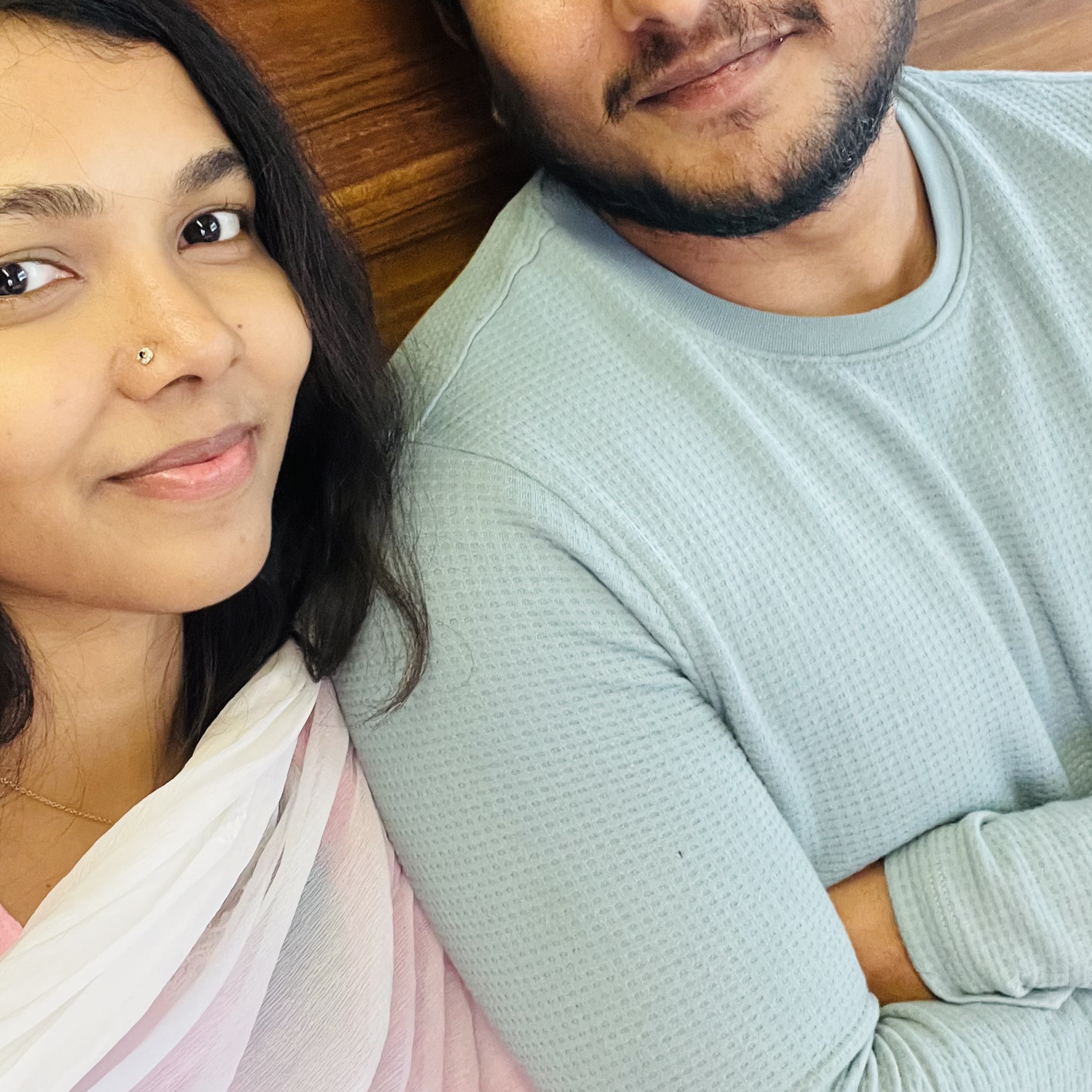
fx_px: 1463
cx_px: 524
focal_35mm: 41
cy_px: 469
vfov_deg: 40.8
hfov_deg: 40.9
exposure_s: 1/54
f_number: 2.2
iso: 400
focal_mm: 2.71
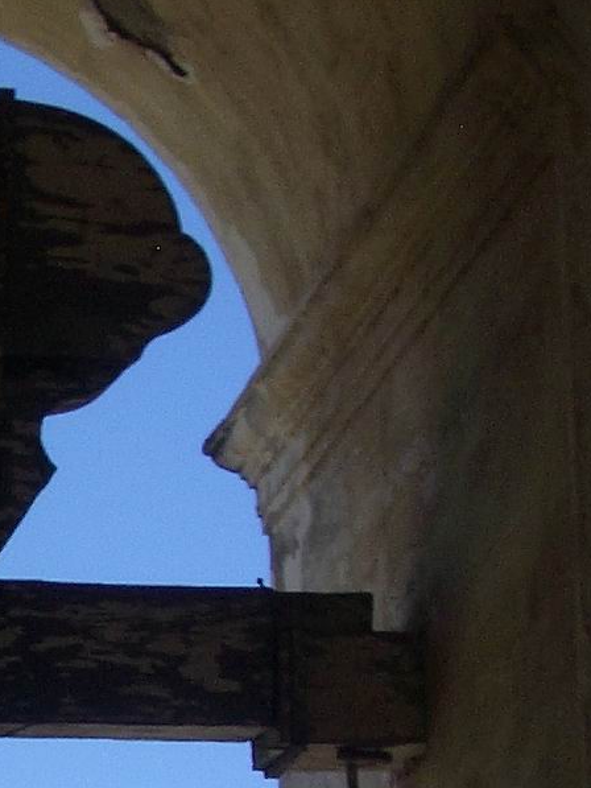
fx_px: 4301
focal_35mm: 189
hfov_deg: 7.8
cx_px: -7
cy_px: 1338
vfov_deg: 10.0
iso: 50
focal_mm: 8.2
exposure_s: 1/320
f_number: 5
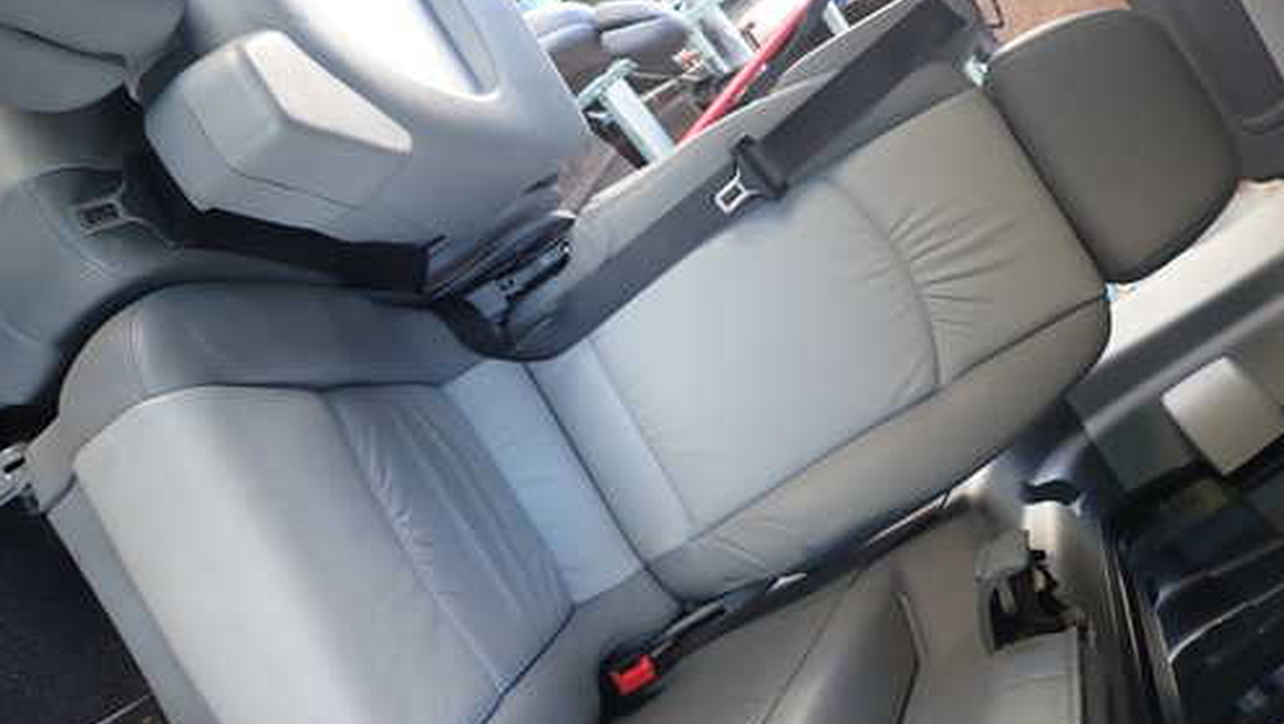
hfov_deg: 59.4
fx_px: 1124
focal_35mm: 33
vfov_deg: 35.7
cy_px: 387
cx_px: 672
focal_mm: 4.5
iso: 125
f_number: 2
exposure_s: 1/60
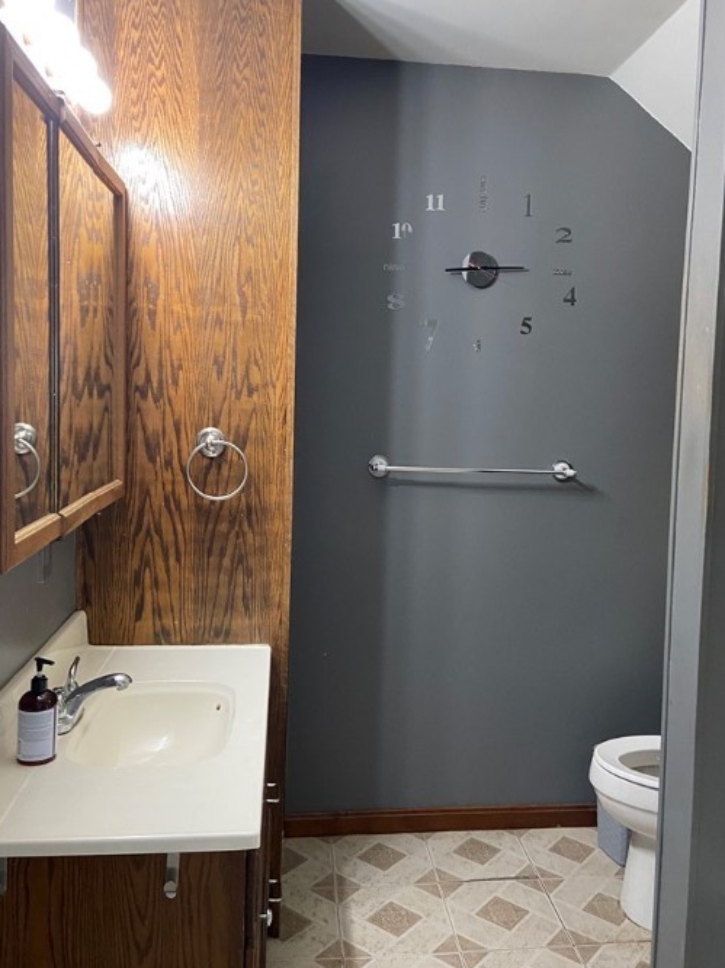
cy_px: 462
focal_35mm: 30
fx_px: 838
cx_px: 391
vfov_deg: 60.0
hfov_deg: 46.7
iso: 250
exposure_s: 1/60
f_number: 1.8
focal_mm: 4.25
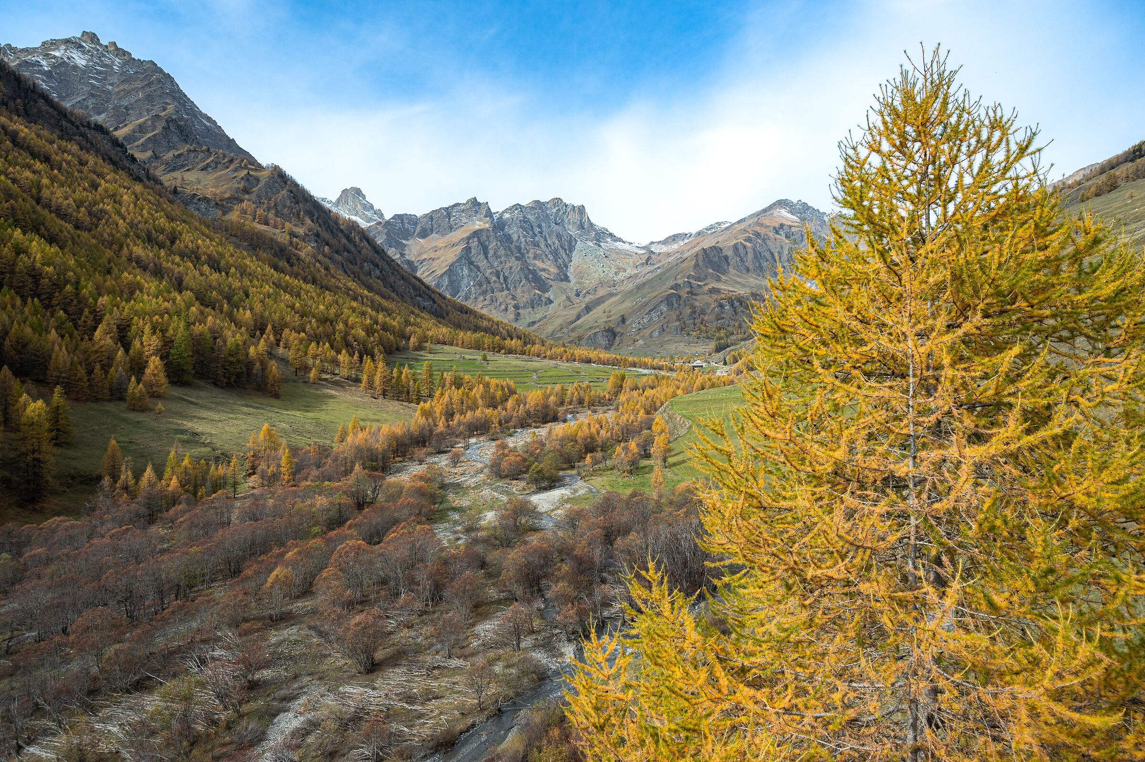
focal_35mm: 24
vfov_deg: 53.1
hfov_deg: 73.8
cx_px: 572
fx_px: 763
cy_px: 381
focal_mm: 24
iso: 100
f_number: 7.1
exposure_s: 1/320
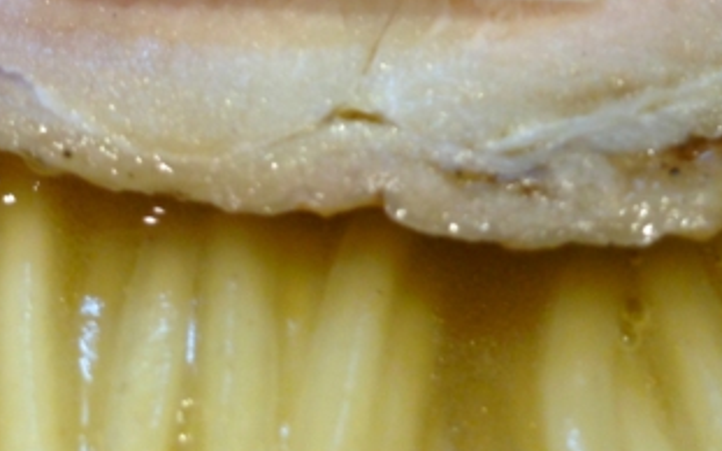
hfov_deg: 22.9
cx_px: 218
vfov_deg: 13.8
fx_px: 1770
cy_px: -179
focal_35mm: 90
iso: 50
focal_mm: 4.12
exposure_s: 1/24
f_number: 2.4
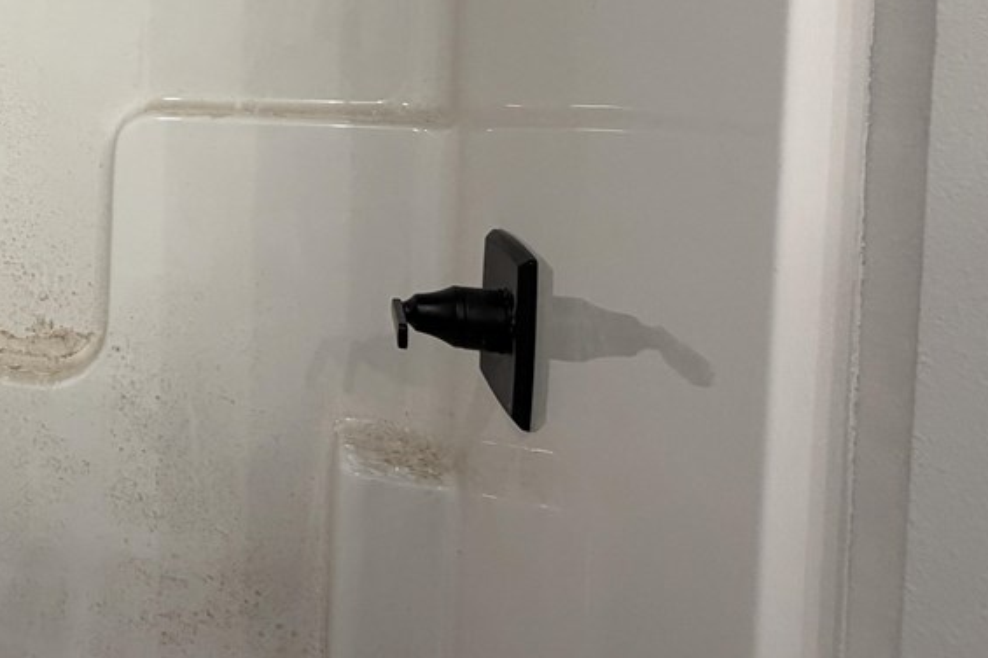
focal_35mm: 33
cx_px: -35
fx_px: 905
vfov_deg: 37.6
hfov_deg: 46.3
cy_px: 83
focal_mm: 2.22
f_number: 2.2
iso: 200
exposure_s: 1/120
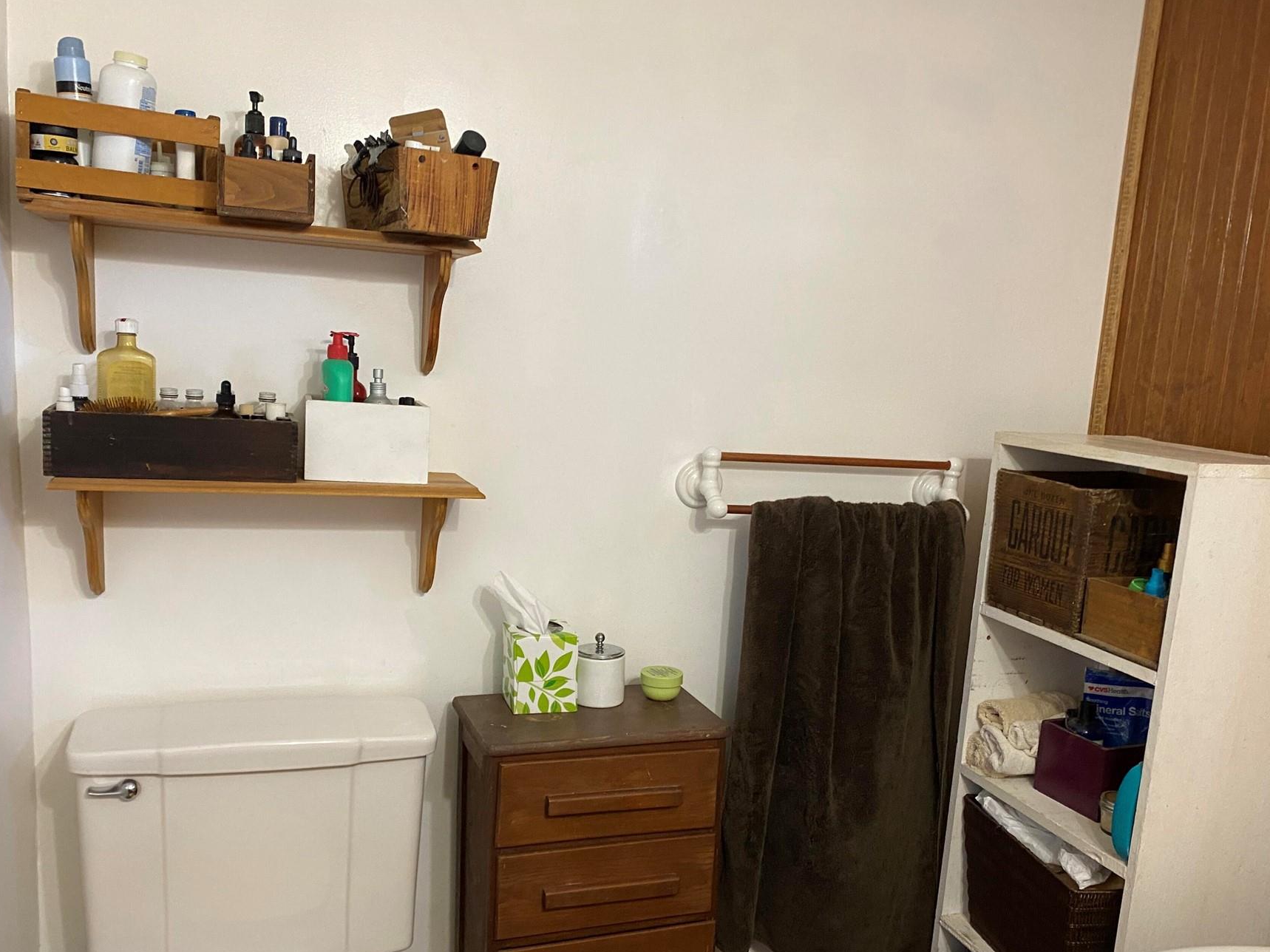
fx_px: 1137
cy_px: 554
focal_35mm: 31
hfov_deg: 58.3
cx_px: 608
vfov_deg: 45.3
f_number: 1.8
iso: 250
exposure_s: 1/60
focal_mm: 4.25
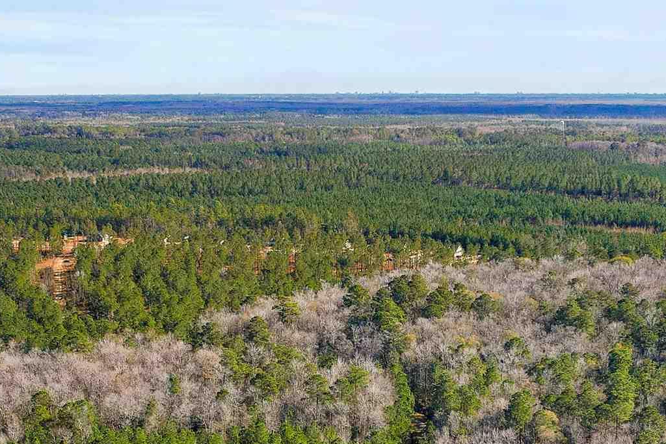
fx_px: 1221
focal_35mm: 66
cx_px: 348
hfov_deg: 30.5
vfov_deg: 20.3
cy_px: 384
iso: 140
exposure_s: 1/250
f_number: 2.8
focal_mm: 8.38
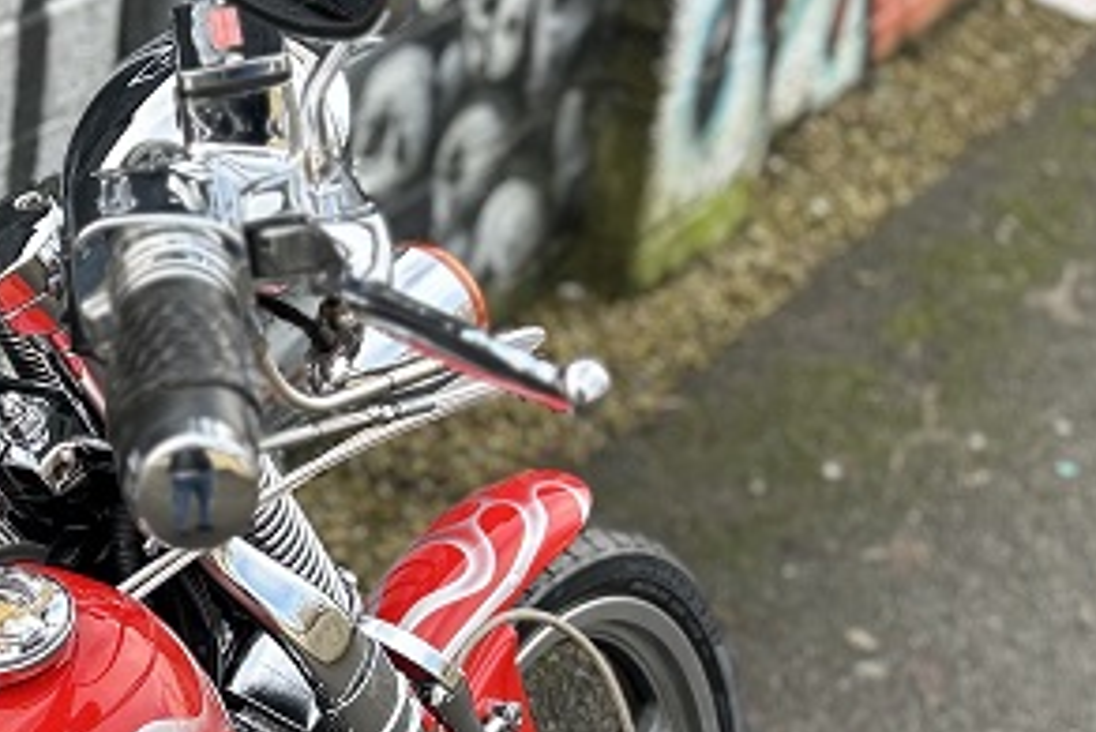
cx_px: 83
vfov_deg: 17.9
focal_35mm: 75
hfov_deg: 26.0
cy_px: 678
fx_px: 2284
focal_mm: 5.7
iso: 40
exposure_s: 1/274
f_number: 1.5
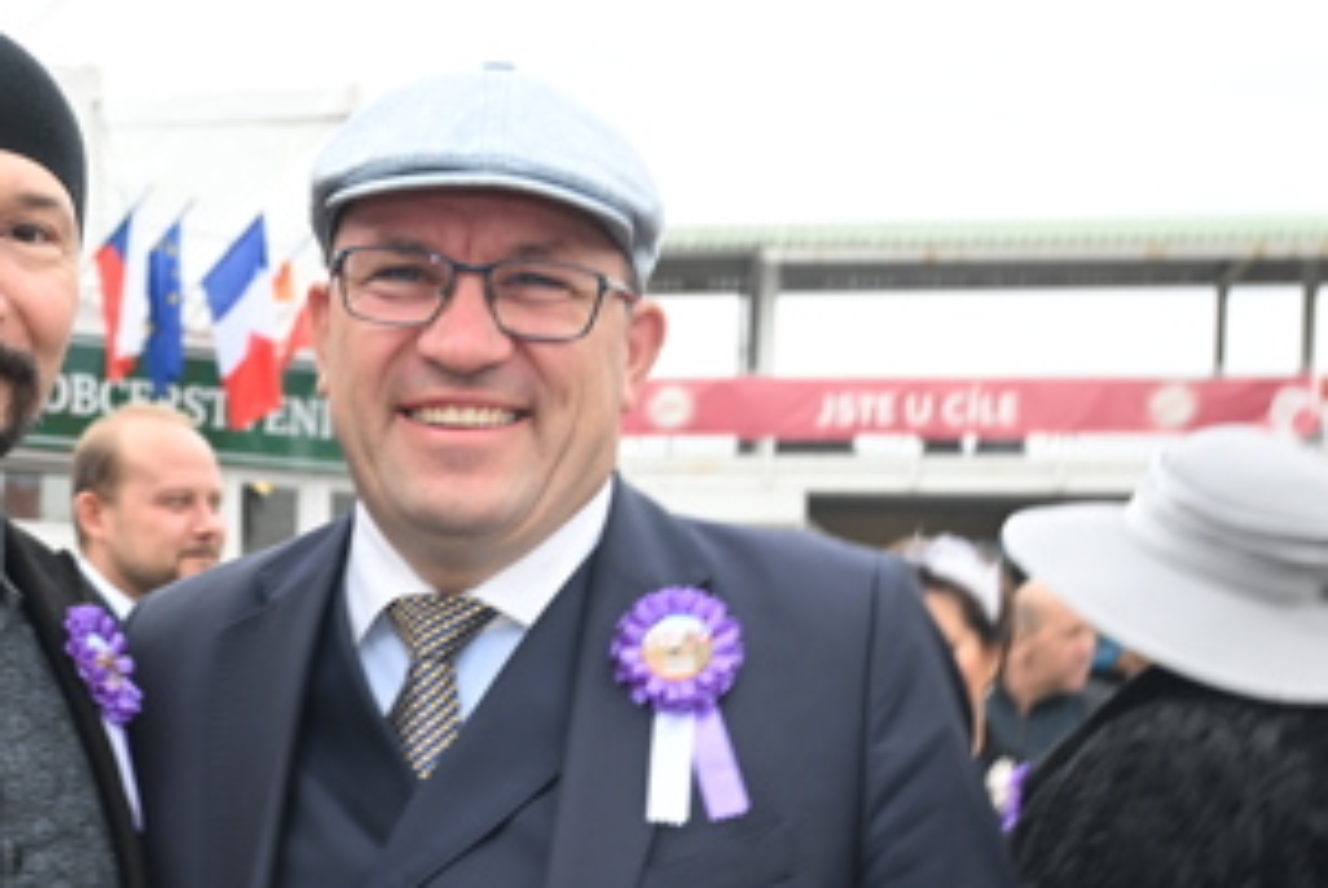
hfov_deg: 26.6
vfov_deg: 17.9
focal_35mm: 74
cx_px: 215
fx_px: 2738
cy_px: 945
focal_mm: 32.5
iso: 400
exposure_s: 1/250
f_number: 5.6
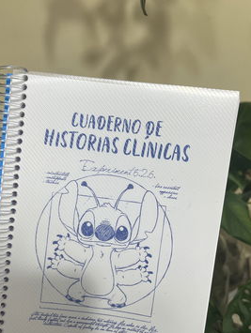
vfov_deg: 47.4
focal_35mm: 39
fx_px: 376
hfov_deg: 36.8
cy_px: 205
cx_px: 110
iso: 100
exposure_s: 1/100
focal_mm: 5.1
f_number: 1.6
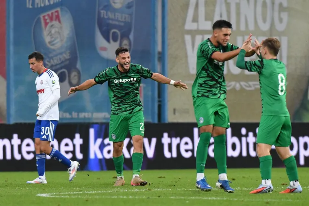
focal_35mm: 360
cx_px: 154
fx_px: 3090
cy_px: 103
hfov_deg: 5.7
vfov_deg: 3.8
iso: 3200
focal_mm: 360
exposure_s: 1/1000
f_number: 5
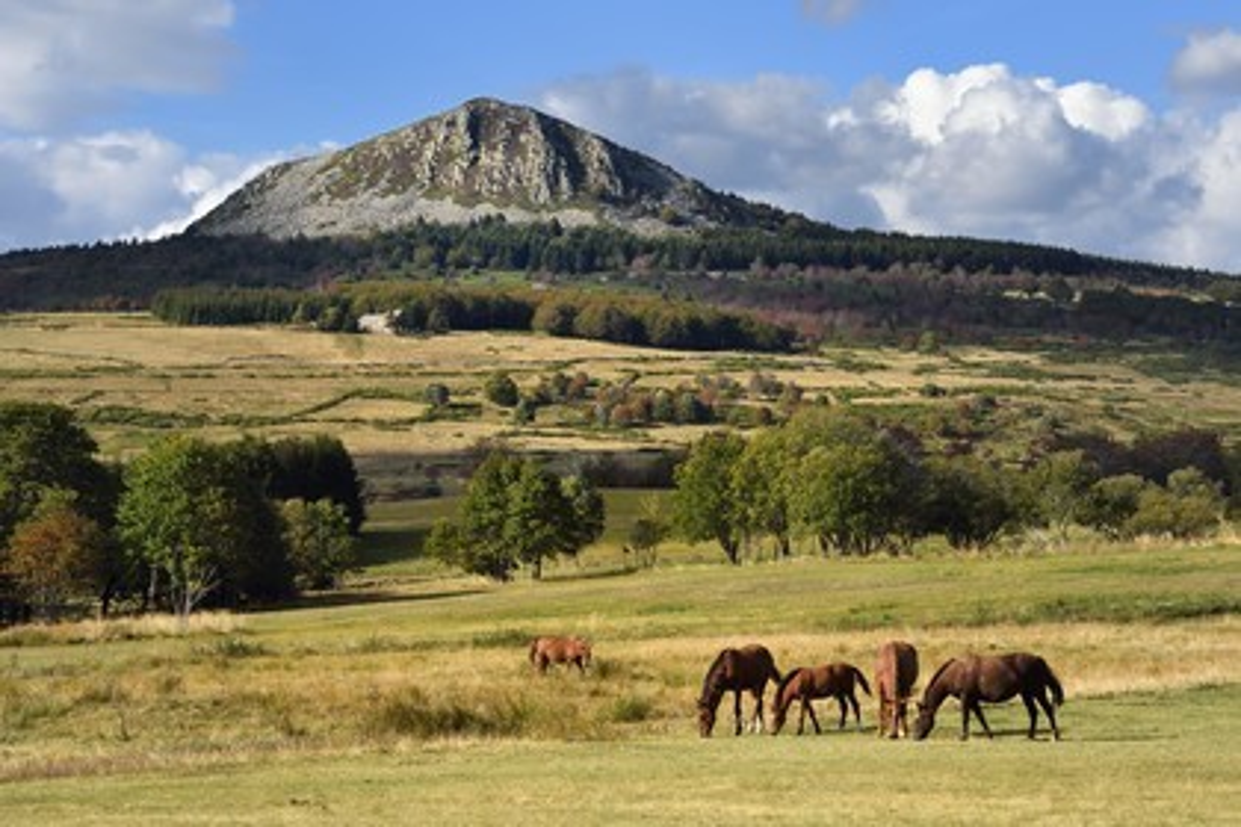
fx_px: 3516
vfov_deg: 13.4
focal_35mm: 102
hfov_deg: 20.0
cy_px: 414
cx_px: 620
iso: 200
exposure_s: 1/320
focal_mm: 102
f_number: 10
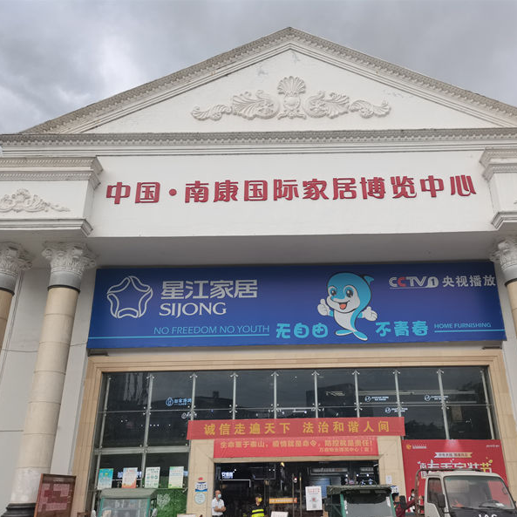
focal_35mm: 31
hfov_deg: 52.3
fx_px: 524
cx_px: 297
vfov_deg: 52.5
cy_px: 261
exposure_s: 1/760
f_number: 1.8
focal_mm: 5.58
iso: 50
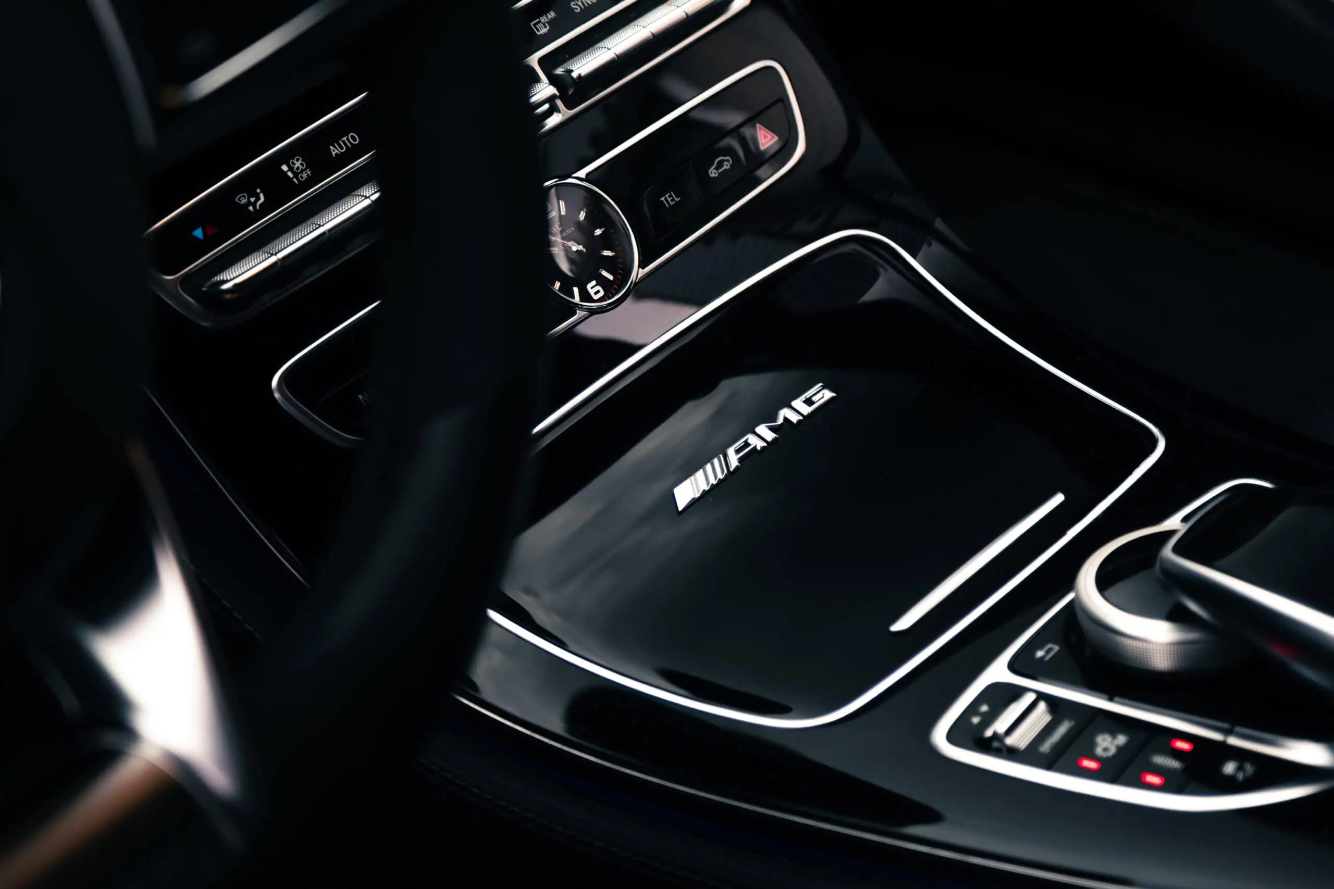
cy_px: 444
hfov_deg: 22.4
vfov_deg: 15.0
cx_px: 667
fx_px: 3372
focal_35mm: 91
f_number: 4
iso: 640
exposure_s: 1/125
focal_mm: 60.8
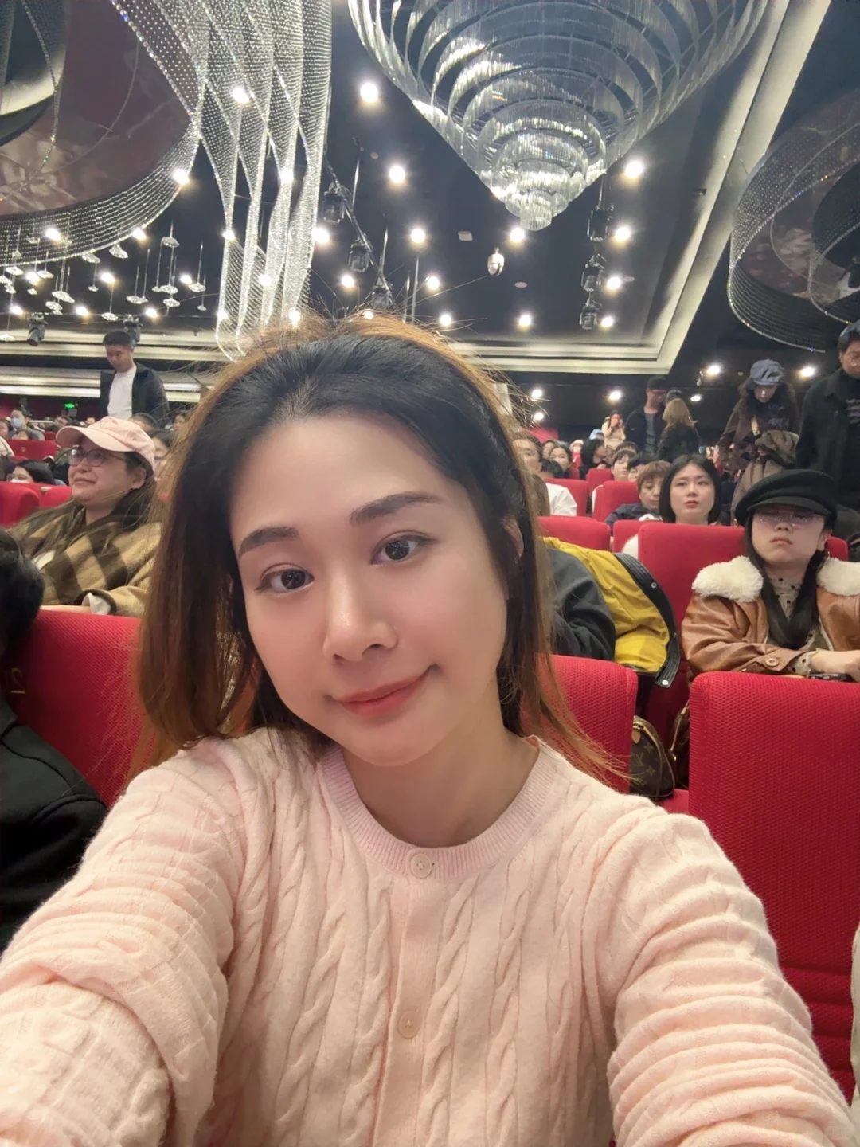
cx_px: 430
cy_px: 574
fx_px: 762
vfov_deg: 73.9
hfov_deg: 58.9
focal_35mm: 23
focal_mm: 2.69
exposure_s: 1/24
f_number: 1.9
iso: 640
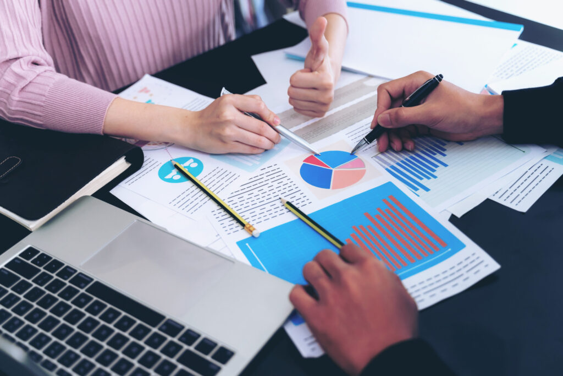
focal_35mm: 44
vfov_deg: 30.5
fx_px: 688
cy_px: 188
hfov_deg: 44.5
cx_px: 282
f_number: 2.8
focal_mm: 44
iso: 400
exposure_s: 1/160
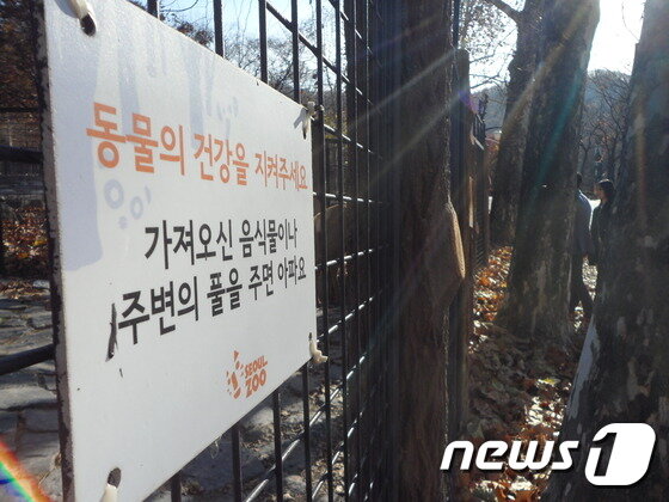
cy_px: 251
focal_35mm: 27
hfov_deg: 65.3
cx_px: 334
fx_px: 522
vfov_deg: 51.4
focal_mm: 4.9
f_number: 3.5
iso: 80
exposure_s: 1/500
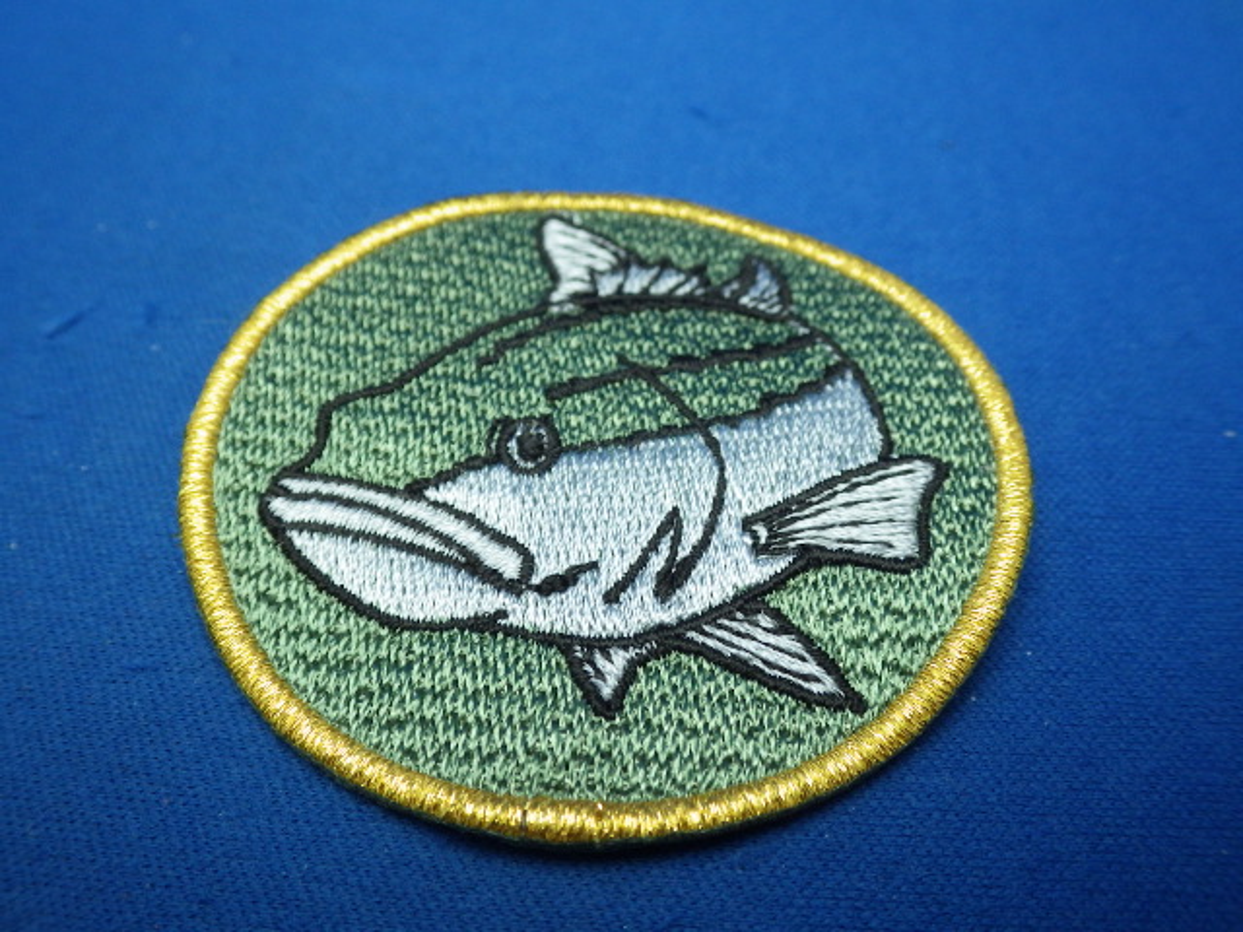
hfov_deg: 58.4
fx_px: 1113
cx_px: 622
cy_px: 466
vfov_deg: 45.4
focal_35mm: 31
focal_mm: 5.5
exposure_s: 1/45
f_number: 3.1
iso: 320
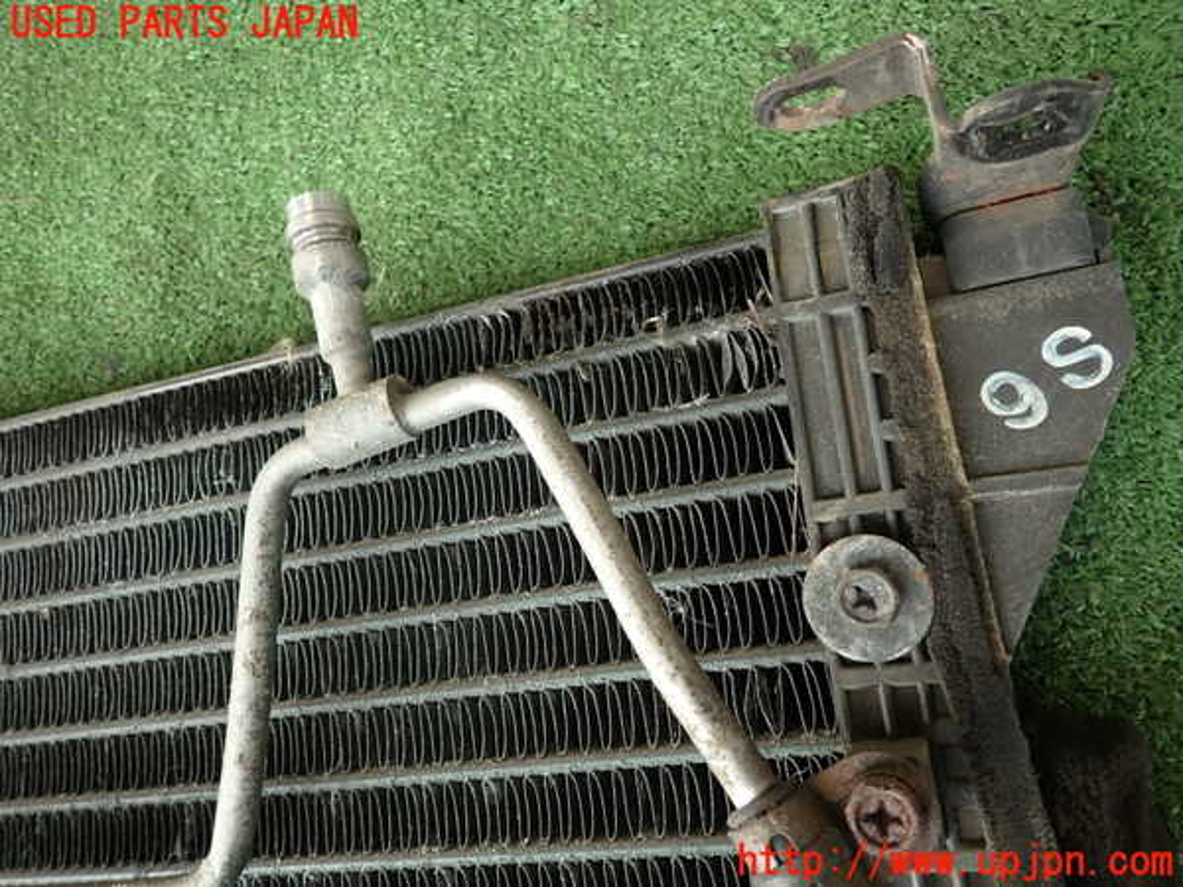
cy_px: 444
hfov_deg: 69.4
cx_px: 592
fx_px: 854
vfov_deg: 54.9
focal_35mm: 25
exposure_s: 1/80
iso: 100
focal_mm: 4.5
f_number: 2
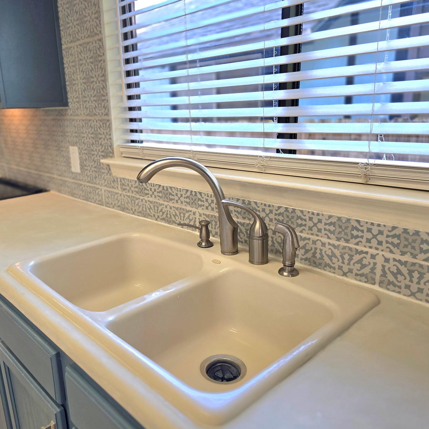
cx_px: 180
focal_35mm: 28
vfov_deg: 57.3
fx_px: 393
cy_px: 217
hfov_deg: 57.0
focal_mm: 6.3
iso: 80
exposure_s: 1/120
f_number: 1.7
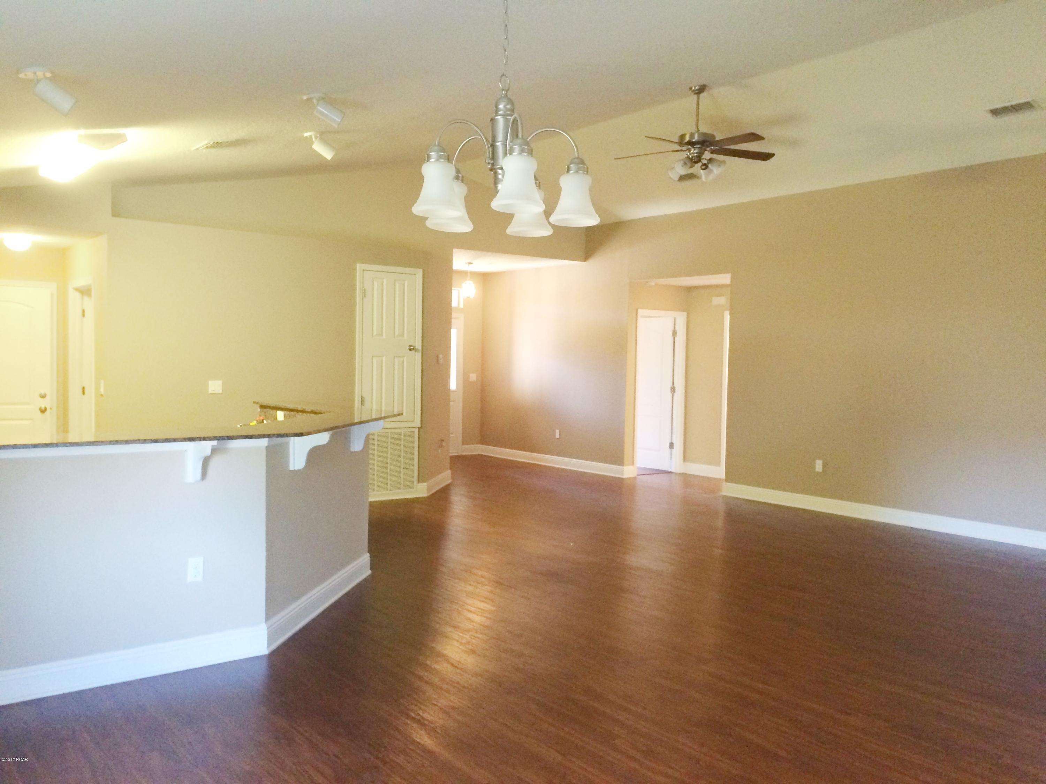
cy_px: 392
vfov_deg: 48.2
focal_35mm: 29
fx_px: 876
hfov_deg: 61.7
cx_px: 523
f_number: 2.2
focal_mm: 4.15
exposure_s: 1/30
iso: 320
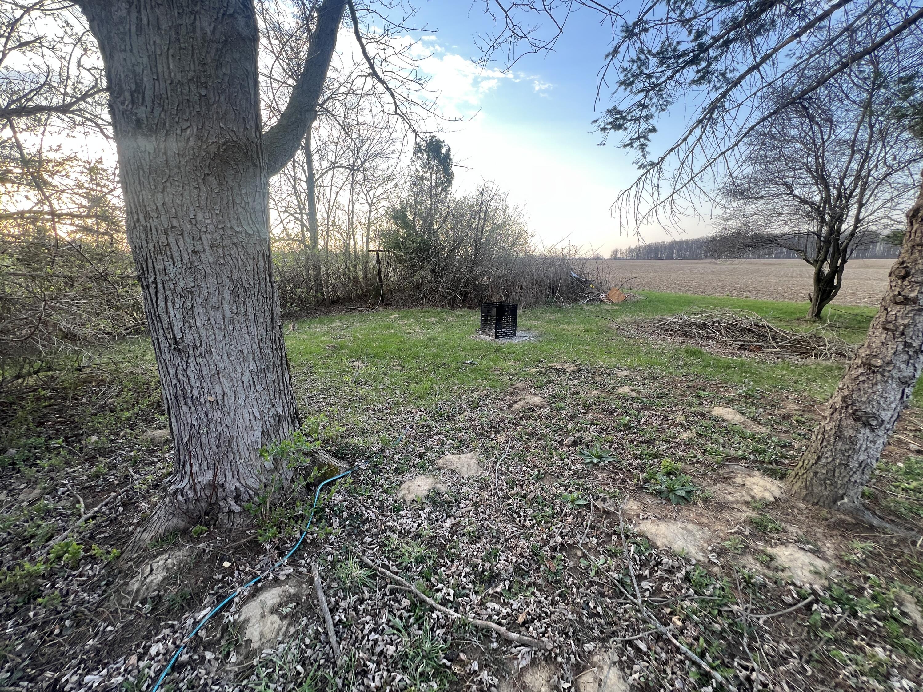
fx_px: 347
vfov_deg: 89.9
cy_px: 346
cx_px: 462
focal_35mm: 13
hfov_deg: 106.2
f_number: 1.8
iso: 32
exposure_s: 1/99
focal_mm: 1.57
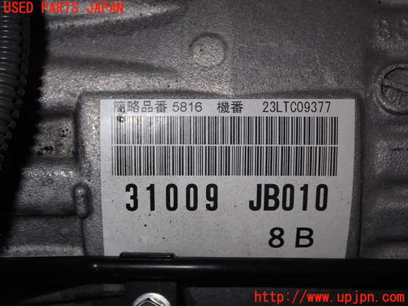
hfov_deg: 40.4
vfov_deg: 30.9
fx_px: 554
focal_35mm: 47
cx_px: 204
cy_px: 153
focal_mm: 8.4
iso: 200
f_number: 9
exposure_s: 1/50
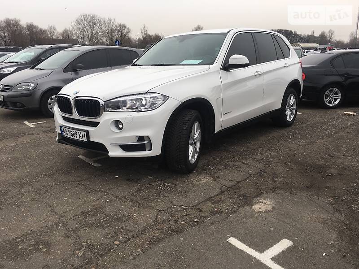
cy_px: 134
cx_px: 180
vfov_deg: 48.2
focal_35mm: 29
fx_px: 301
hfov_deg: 61.7
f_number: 2.2
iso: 25
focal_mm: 4.2
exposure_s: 1/269
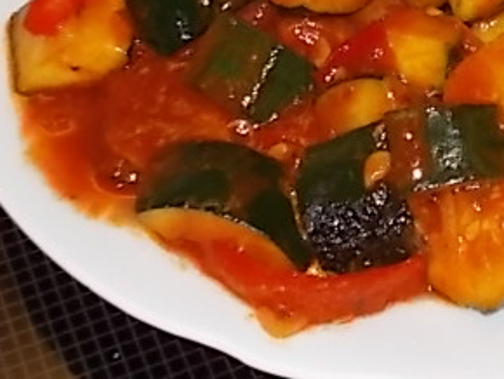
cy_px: -24
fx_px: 1865
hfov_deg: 15.2
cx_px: 462
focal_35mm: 128
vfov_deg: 11.5
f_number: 4.9
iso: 200
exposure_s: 1/30
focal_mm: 10.3
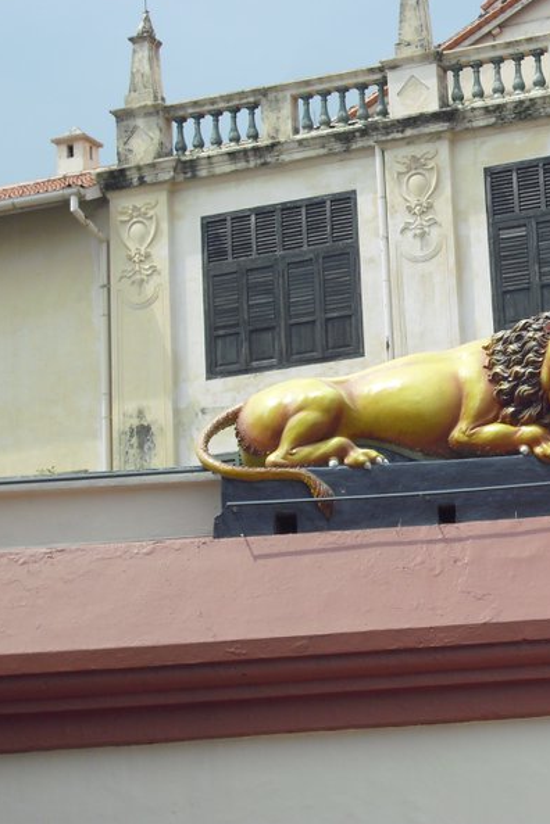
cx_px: 525
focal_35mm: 91
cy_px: 409
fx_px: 2085
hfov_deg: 14.8
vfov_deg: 22.4
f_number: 10.4
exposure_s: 1/160
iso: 100
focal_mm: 10.7
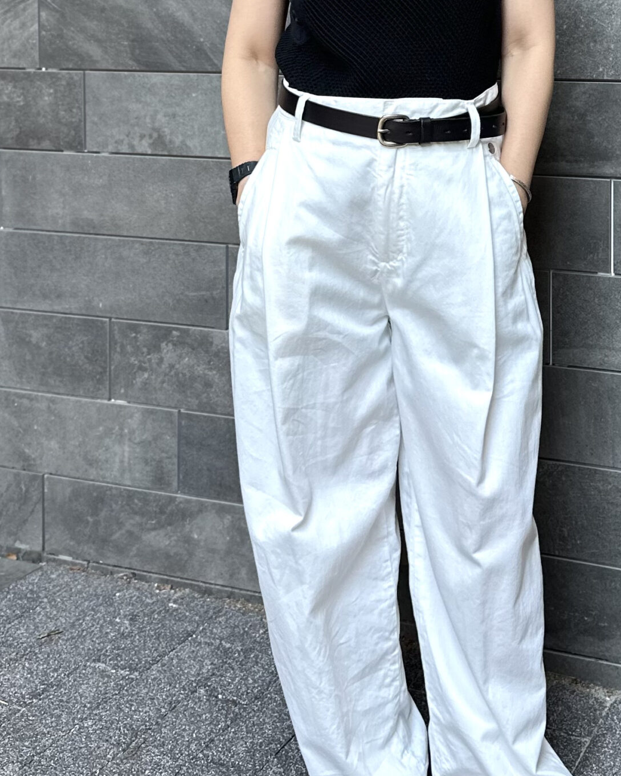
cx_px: 420
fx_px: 1011
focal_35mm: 44
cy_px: 229
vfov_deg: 41.2
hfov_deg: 33.8
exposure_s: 1/121
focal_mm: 6.86
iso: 100
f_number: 1.78
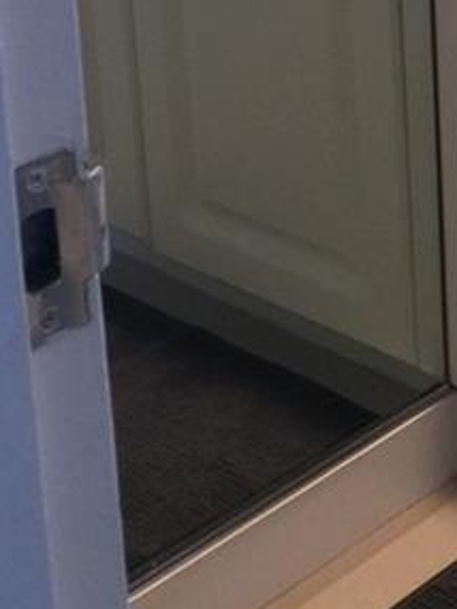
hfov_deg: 11.0
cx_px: 923
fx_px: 2146
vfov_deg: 14.9
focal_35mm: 122
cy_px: -327
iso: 50
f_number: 2.2
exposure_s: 1/30
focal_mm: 4.15
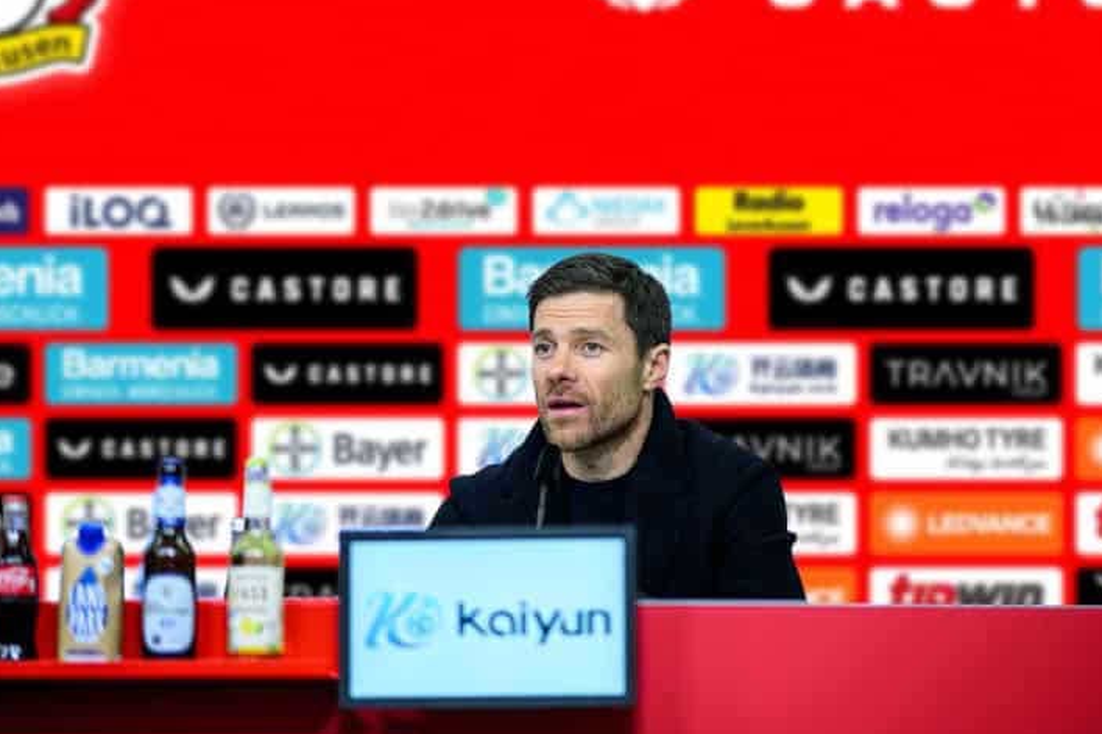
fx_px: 4652
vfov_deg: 9.0
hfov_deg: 13.5
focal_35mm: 152
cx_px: 563
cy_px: 376
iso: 640
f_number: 1.4
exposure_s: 1/400
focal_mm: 105
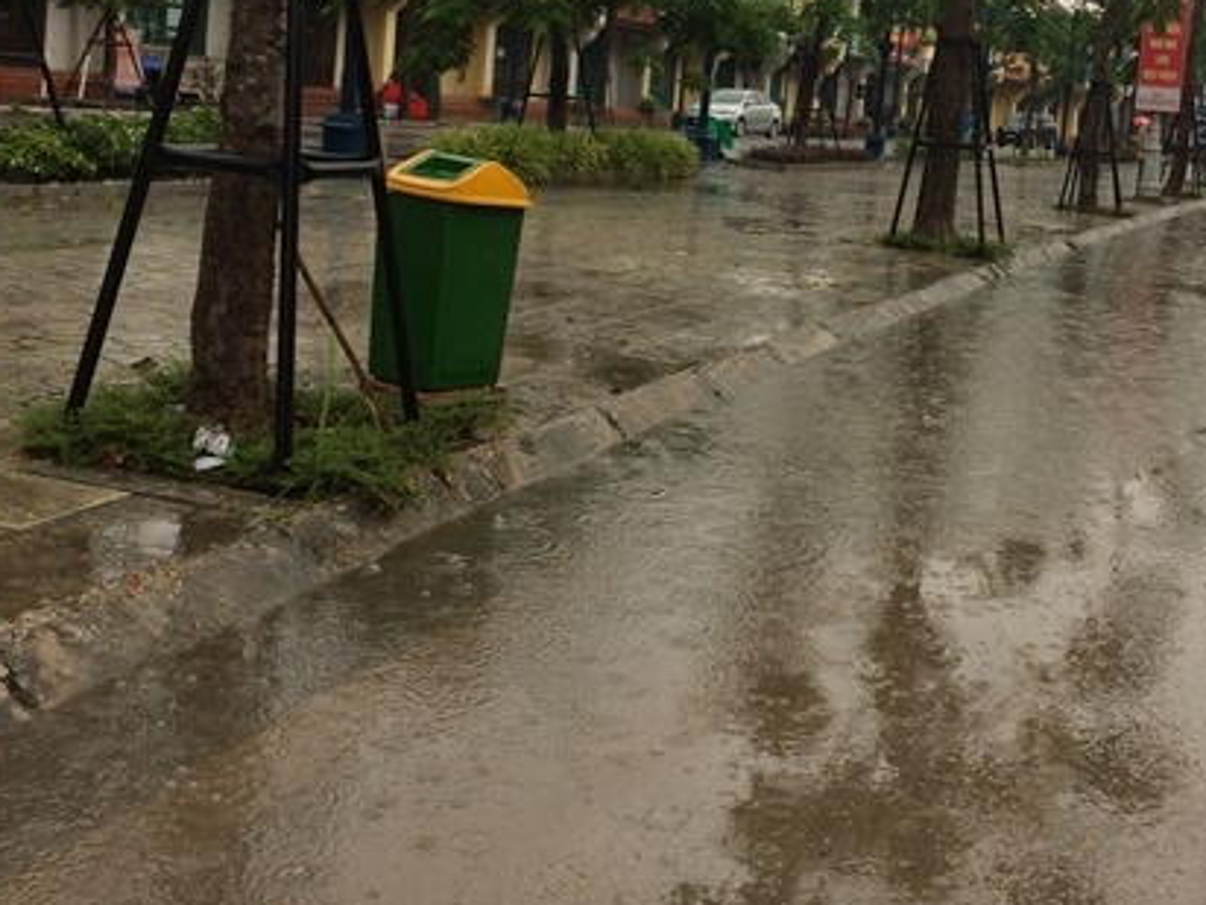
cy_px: 220
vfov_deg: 31.6
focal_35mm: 45
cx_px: 758
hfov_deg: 41.8
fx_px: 1568
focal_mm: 4.15
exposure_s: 1/159
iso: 32
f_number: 2.2
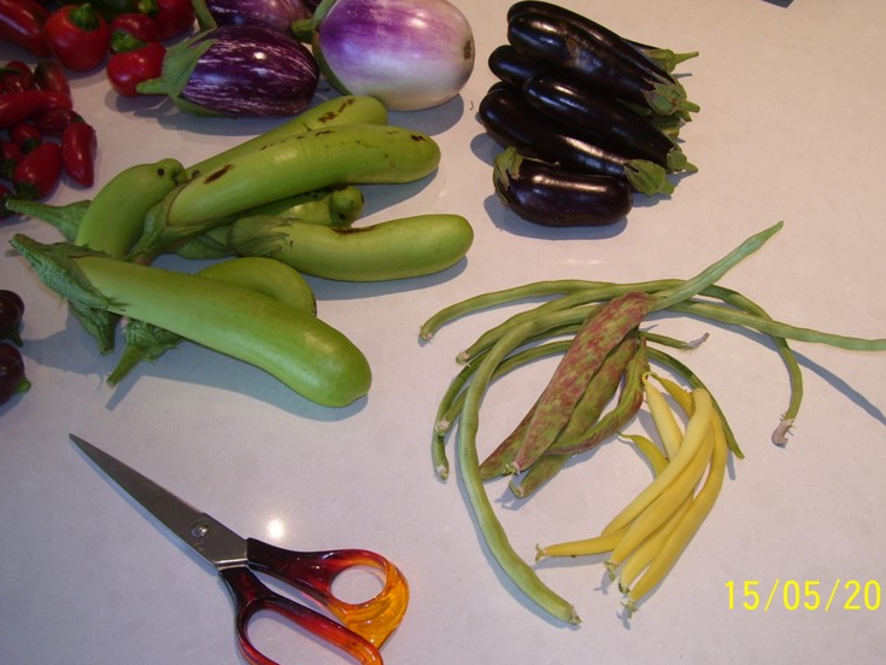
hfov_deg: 50.1
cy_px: 322
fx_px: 947
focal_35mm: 37
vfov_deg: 38.7
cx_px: 475
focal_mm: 5.6
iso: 80
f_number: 2.7
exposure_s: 1/60
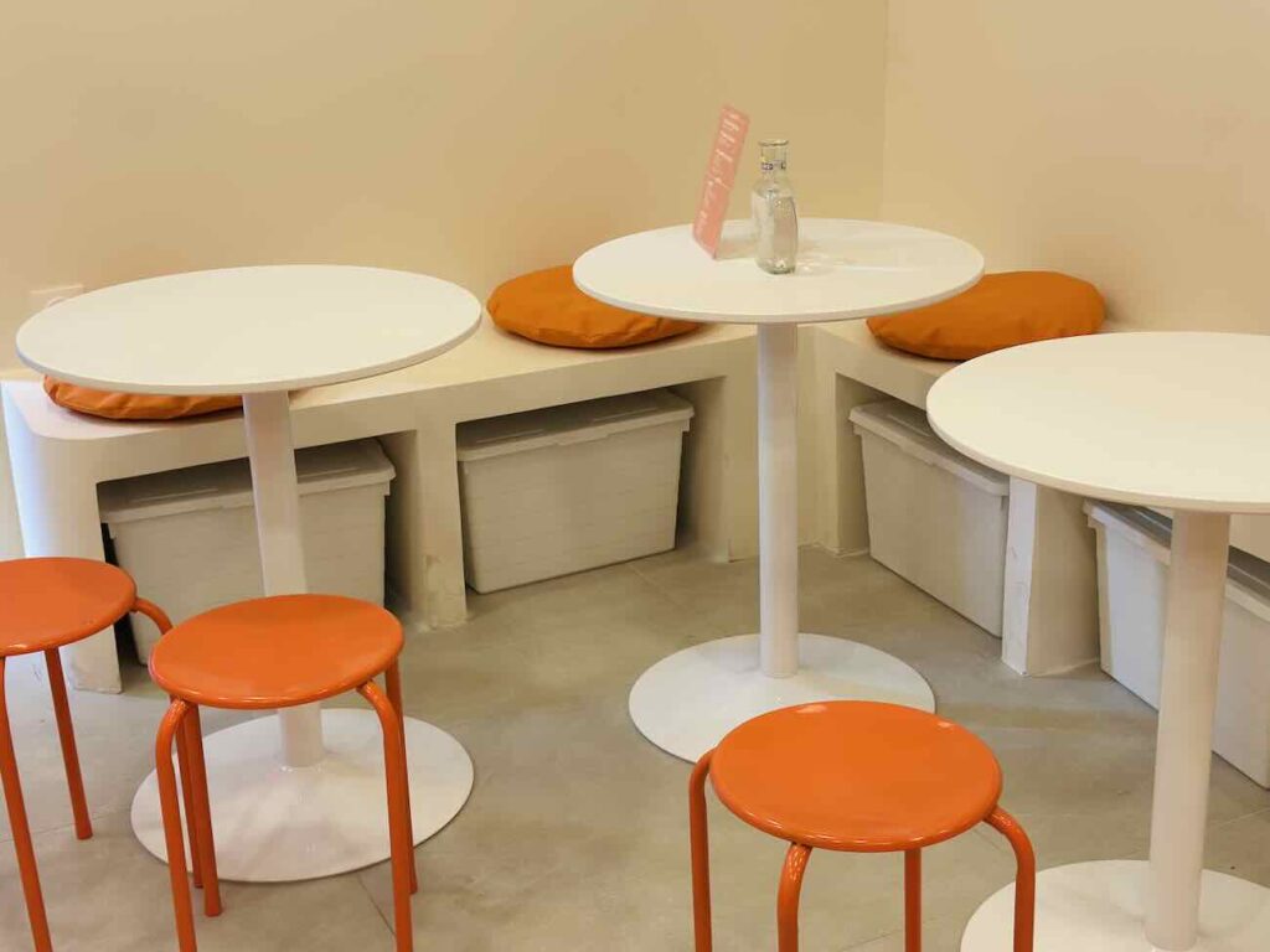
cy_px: 476
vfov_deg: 30.3
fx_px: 1761
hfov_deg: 39.7
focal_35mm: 48
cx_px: 635
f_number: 1.78
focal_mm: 6.86
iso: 64
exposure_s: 1/105
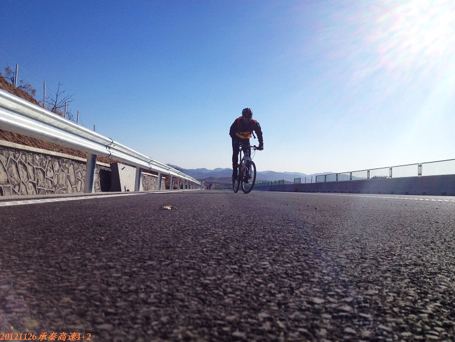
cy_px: 171
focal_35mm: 35
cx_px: 228
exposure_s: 1/3953
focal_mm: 4.28
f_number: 2.4
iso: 64
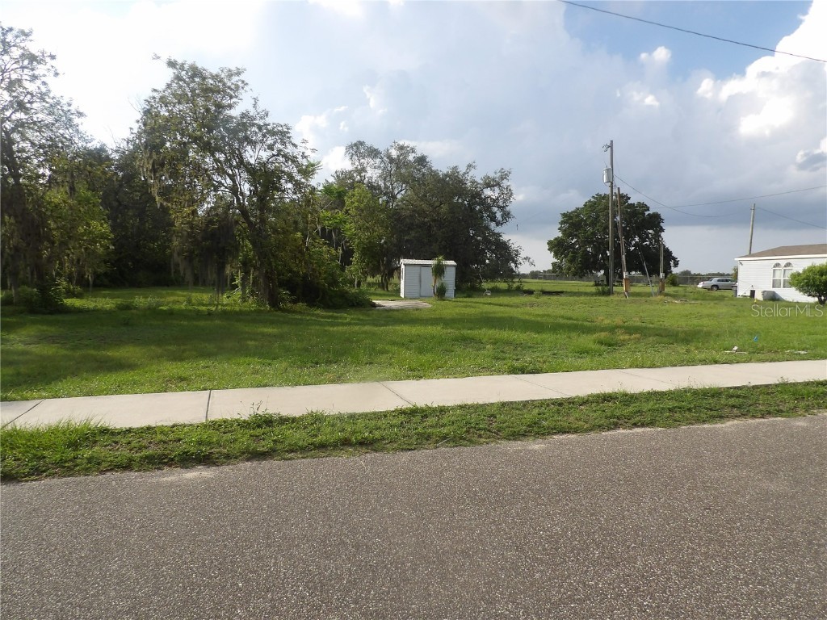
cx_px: 414
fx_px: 573
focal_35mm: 24
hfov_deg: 71.6
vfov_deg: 56.8
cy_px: 310
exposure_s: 1/718
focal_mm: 4.3
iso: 100
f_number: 3.2
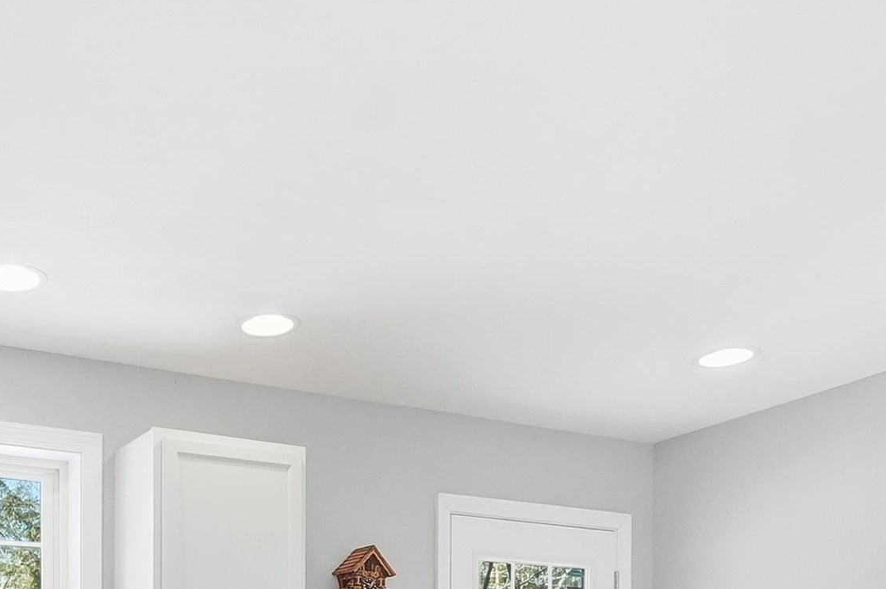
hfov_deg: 40.6
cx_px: 117
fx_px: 1116
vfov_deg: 25.2
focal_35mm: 45
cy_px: 781
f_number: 7.1
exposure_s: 1/640
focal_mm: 11
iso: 800
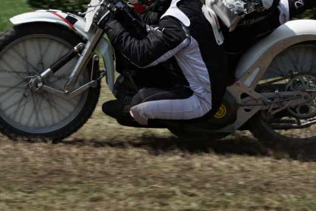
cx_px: 257
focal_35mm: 517
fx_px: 4538
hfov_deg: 4.0
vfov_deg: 2.7
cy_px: 89
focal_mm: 150
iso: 200
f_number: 9
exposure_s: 1/800
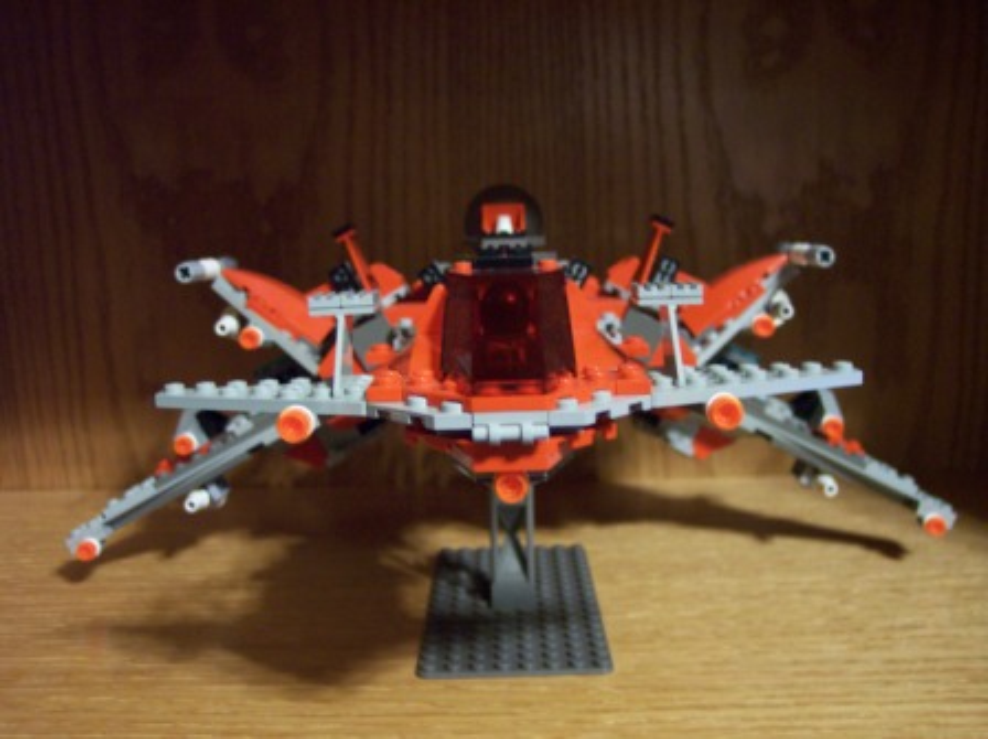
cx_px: 494
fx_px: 1083
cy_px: 370
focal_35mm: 38
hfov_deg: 49.0
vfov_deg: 37.7
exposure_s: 1/8
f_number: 2.8
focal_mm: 8
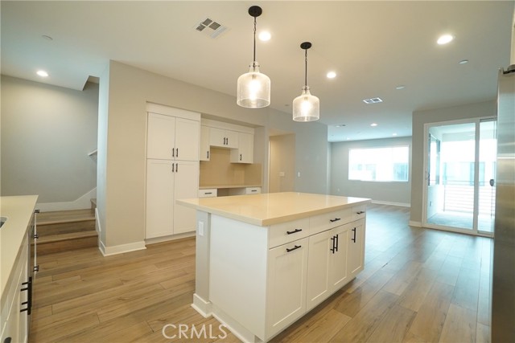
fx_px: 215
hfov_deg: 100.4
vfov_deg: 77.4
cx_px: 258
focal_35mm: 15
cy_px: 172
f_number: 8
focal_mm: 10
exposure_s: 1/60
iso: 2000
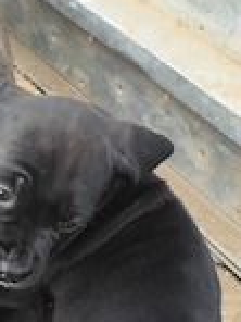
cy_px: 274
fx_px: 576
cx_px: -56
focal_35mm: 62
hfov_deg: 21.7
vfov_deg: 30.2
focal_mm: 6.14
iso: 64
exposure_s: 1/100
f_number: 1.65
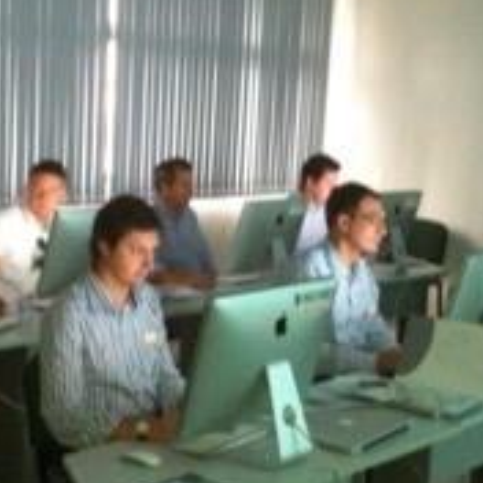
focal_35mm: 70
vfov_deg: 24.7
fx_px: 1105
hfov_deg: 24.6
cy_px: 247
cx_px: 176
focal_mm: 3.85
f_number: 2.8
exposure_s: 1/15
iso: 500
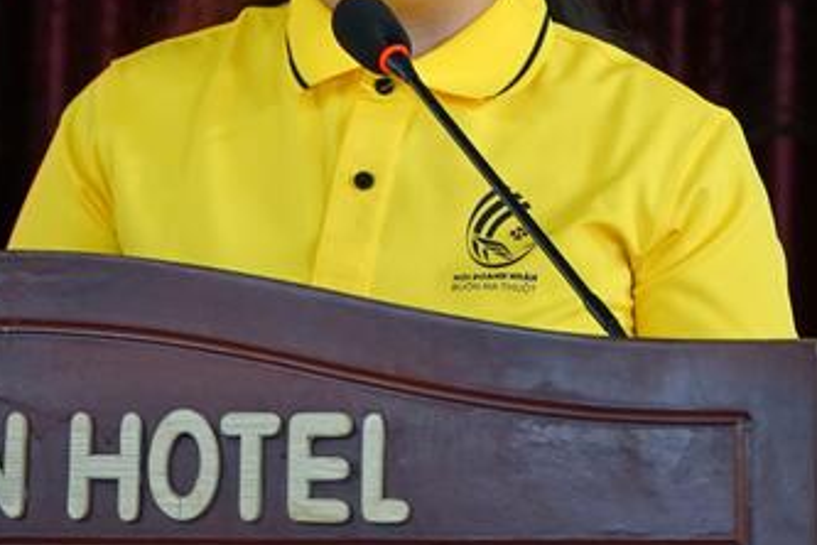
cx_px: 336
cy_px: -85
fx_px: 4312
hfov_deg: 10.8
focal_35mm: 190
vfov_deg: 7.2
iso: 1250
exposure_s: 1/80
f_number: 4
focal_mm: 53
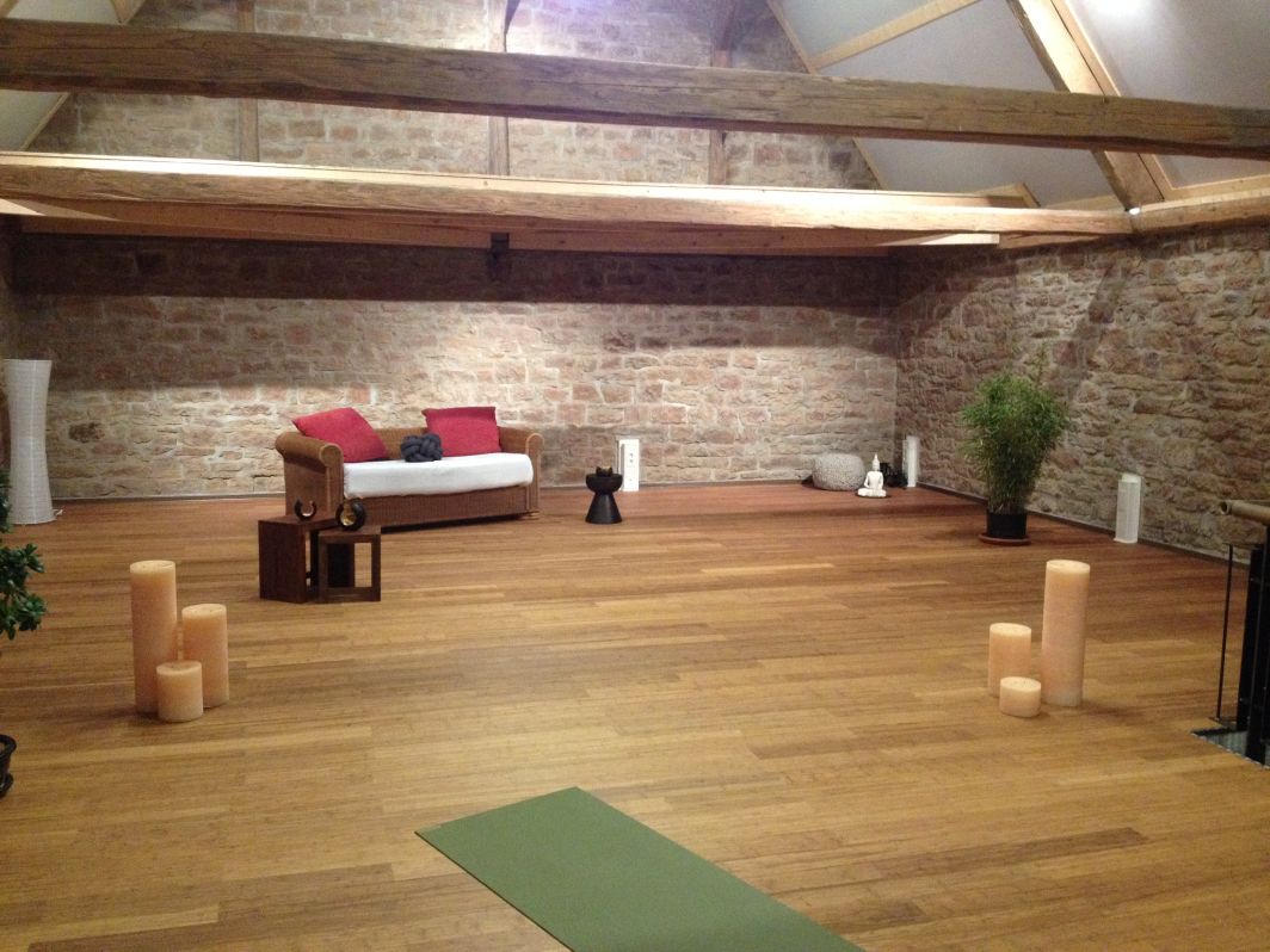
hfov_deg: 52.6
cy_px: 476
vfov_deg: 40.7
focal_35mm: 35
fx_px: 1284
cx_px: 635
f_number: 2.4
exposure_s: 1/20
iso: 400
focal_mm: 4.28
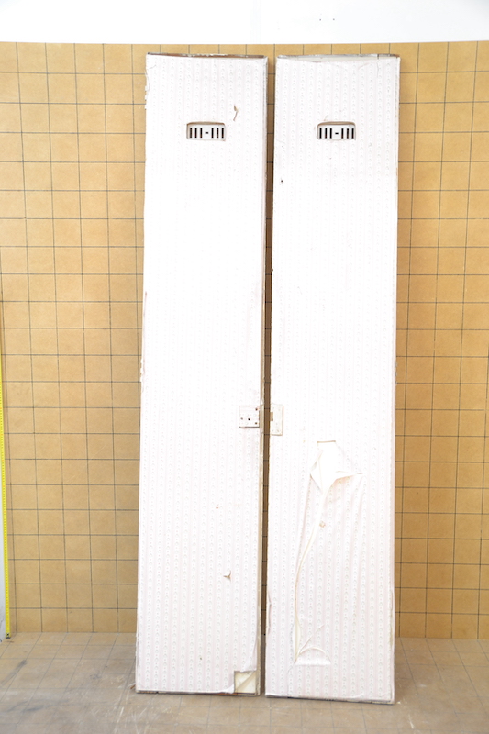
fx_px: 734
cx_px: 244
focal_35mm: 36
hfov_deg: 36.9
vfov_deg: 53.1
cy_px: 367
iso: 400
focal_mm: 24
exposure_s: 1/10
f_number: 3.8
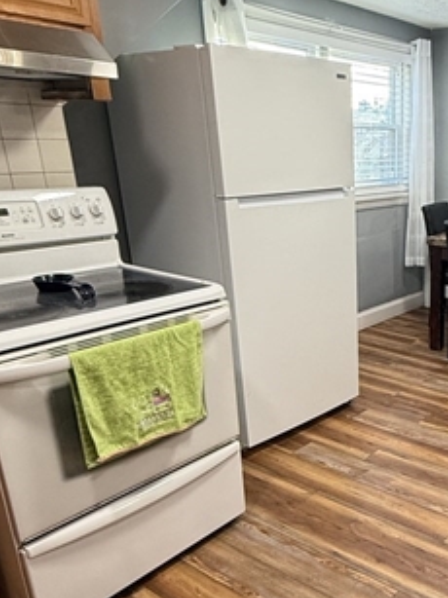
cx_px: 421
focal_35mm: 35
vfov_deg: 52.1
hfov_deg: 37.4
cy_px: 374
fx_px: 604
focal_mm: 2.22
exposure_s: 1/60
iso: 200
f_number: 2.2
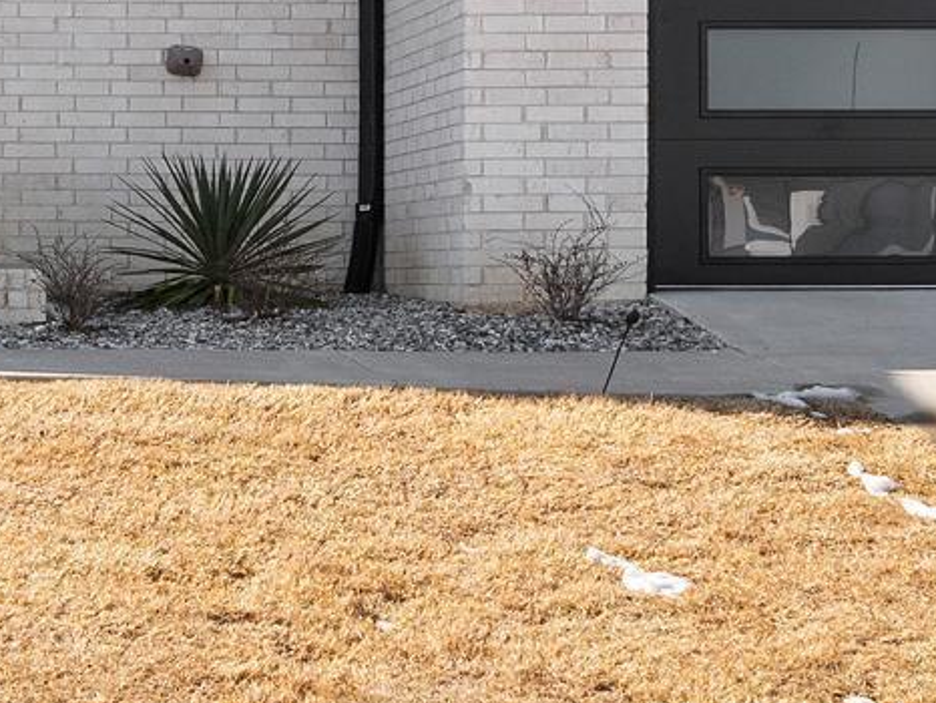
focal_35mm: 102
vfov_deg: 13.8
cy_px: -292
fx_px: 2763
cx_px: -88
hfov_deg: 18.5
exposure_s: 1/100
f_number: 9
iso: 200
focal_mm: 13.2
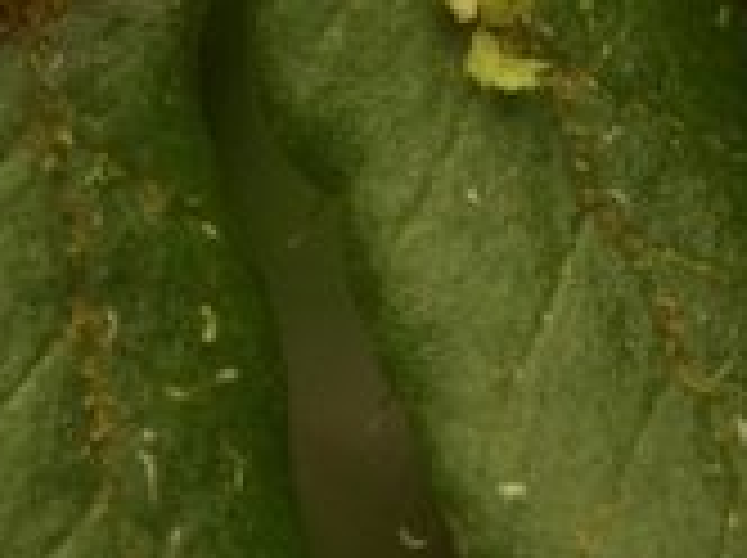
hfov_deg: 2.4
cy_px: -1177
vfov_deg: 1.8
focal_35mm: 826
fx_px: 17799
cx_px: 1341
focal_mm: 60
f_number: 13
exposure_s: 1/125
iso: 400
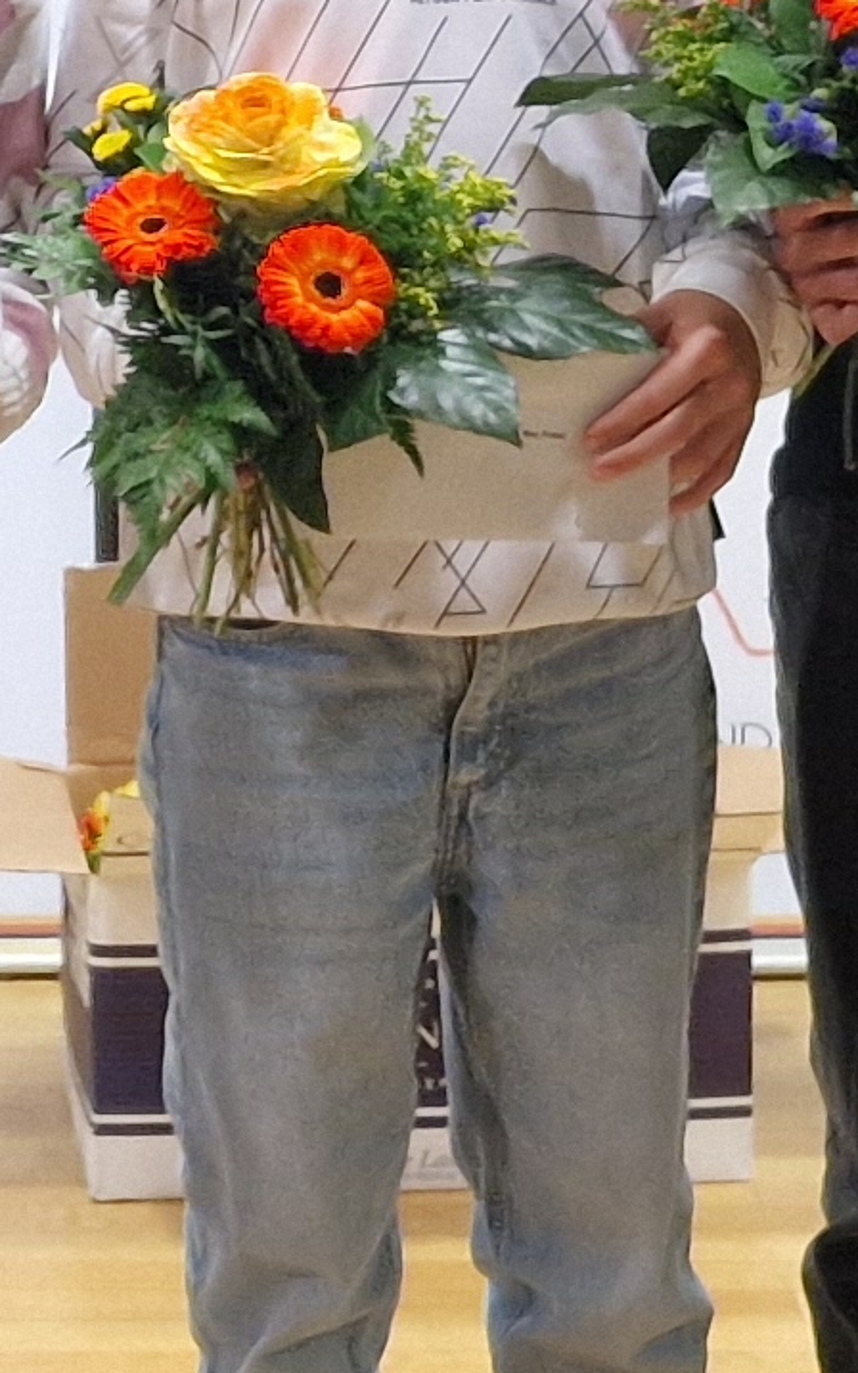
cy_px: 157
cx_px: 31
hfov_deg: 9.6
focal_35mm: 136
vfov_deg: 15.2
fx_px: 5089
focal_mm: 6.4
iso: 500
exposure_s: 1/50
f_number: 1.8
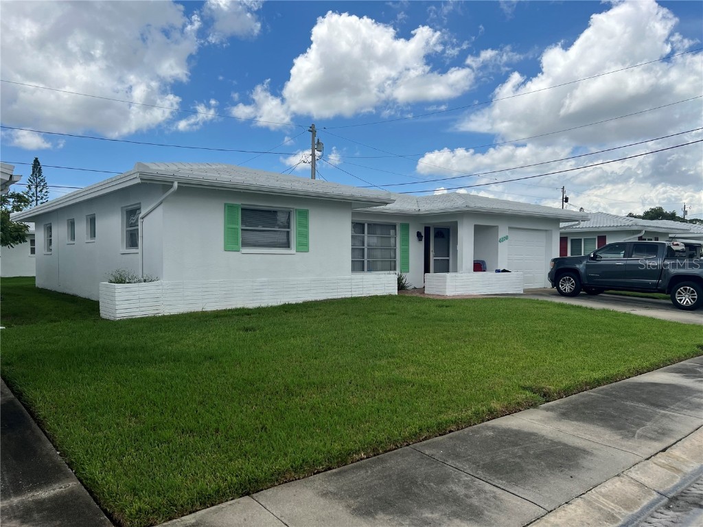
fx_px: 528
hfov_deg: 67.3
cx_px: 352
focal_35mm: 26
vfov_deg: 53.1
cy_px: 264
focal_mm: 5.7
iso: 50
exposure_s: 1/5587
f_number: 1.5
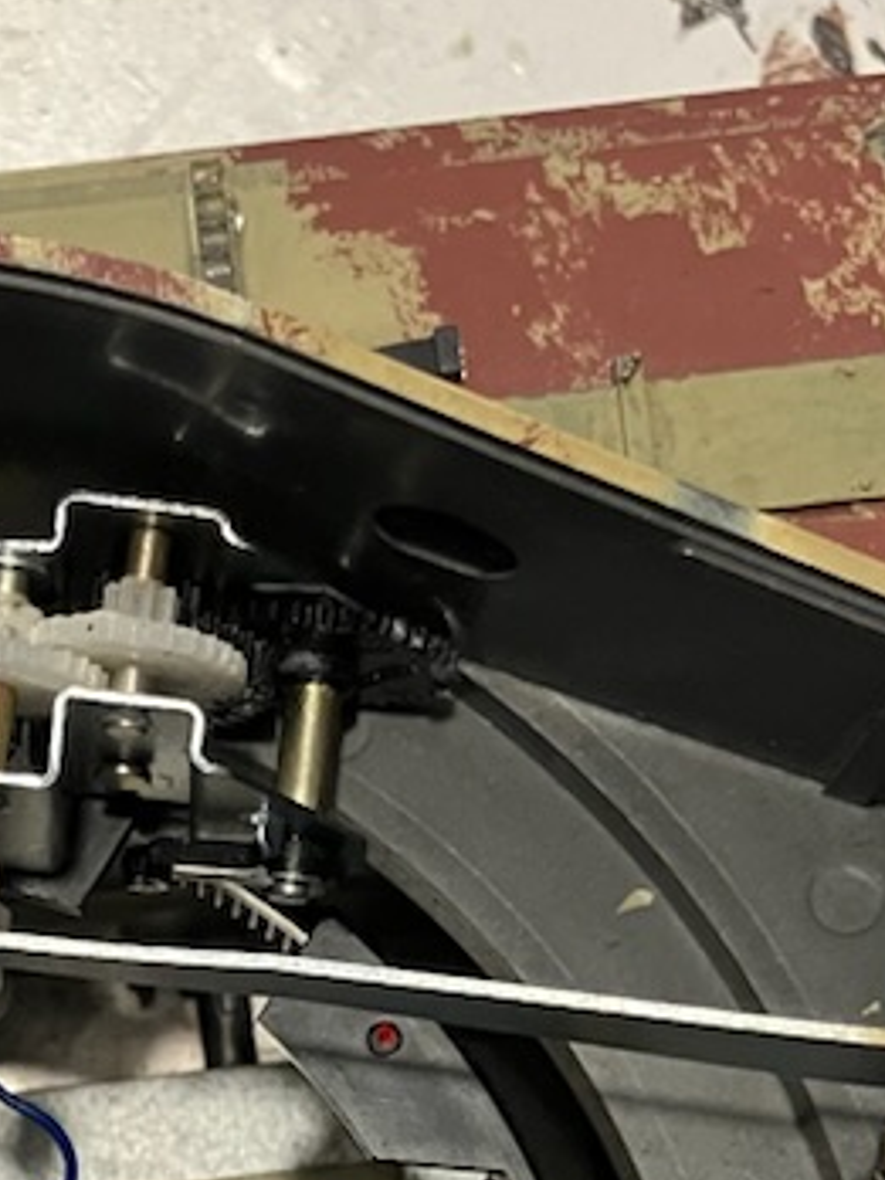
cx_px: 136
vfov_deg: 18.8
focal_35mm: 103
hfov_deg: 14.3
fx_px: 3511
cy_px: 1061
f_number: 1.8
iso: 160
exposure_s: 1/60
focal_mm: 3.99
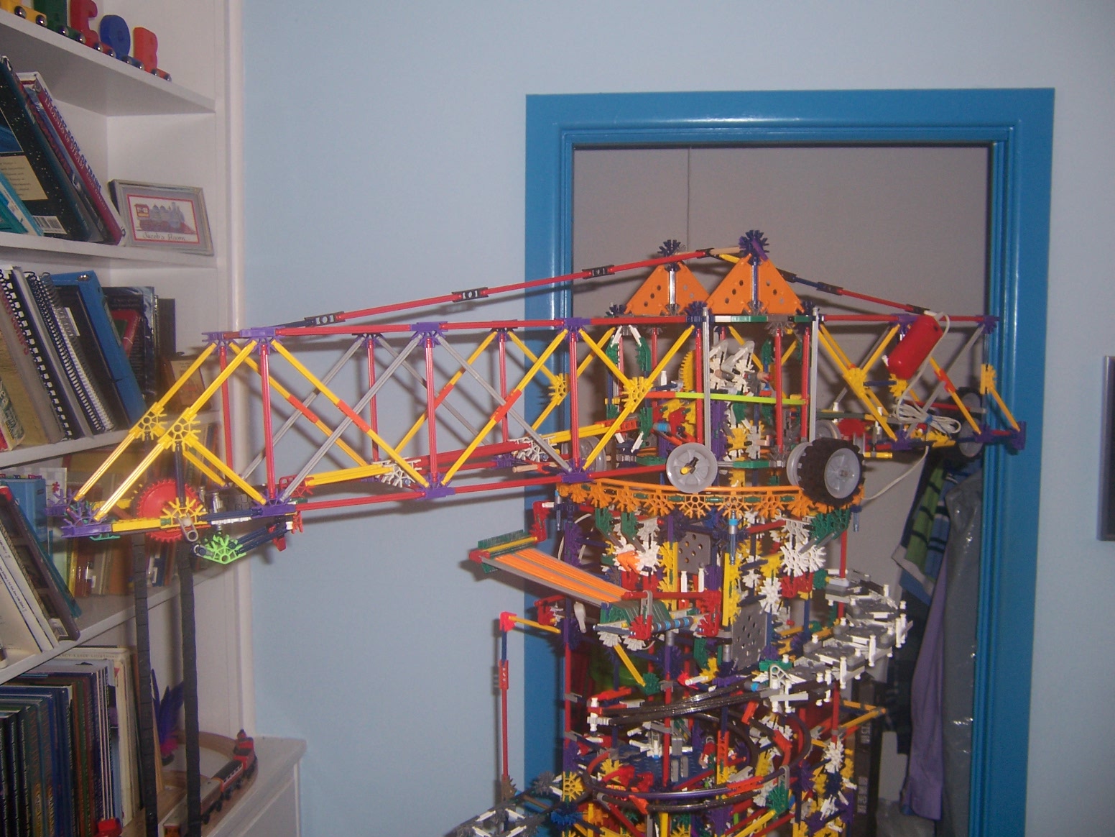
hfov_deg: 55.4
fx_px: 1063
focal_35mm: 33
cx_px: 558
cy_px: 418
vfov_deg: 42.9
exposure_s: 1/60
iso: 80
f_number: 2.8
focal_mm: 5.5
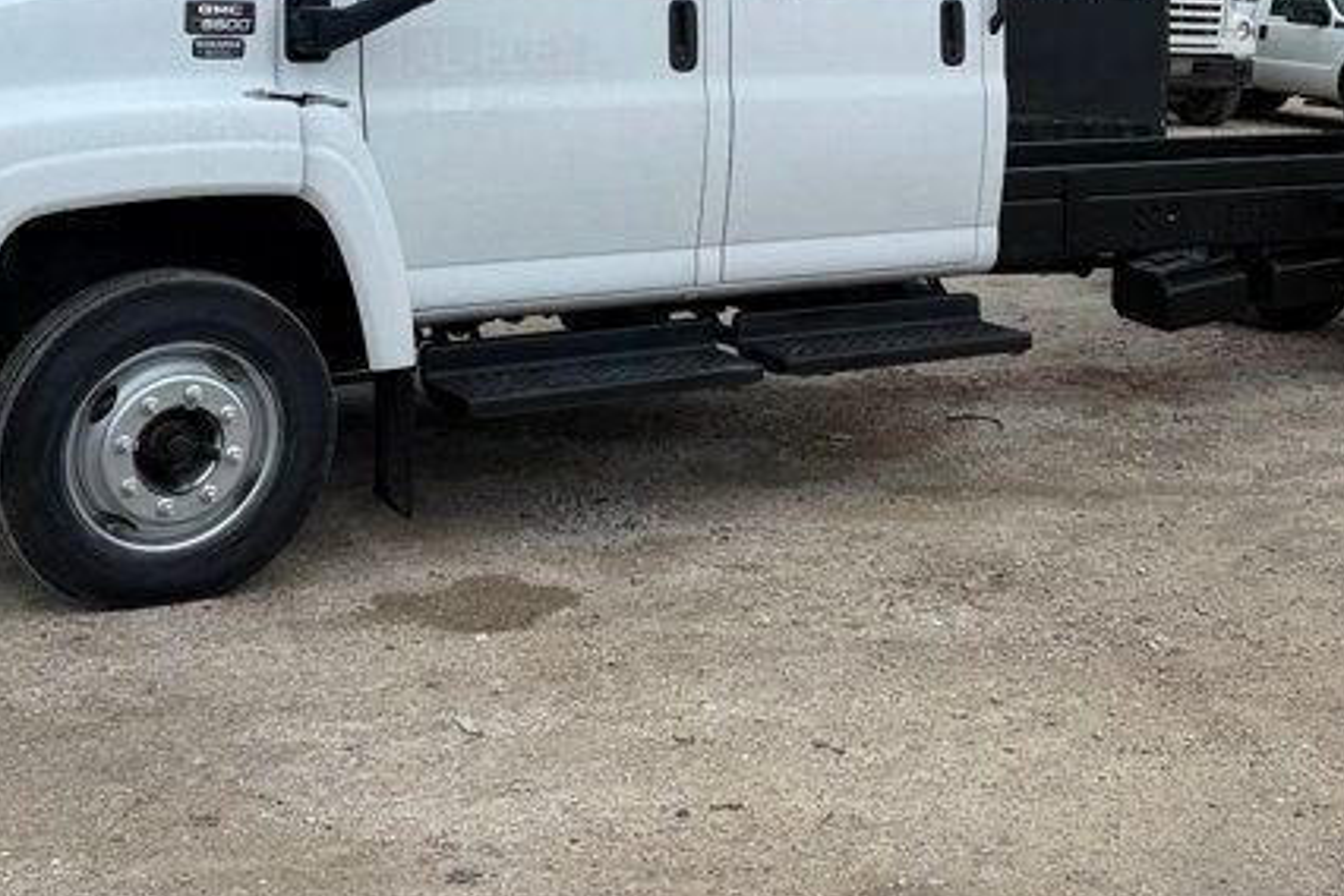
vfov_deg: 21.5
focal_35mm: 60
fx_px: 2240
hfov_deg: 33.0
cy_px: -73
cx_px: 928
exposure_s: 1/3759
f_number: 1.78
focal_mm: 6.76
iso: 80
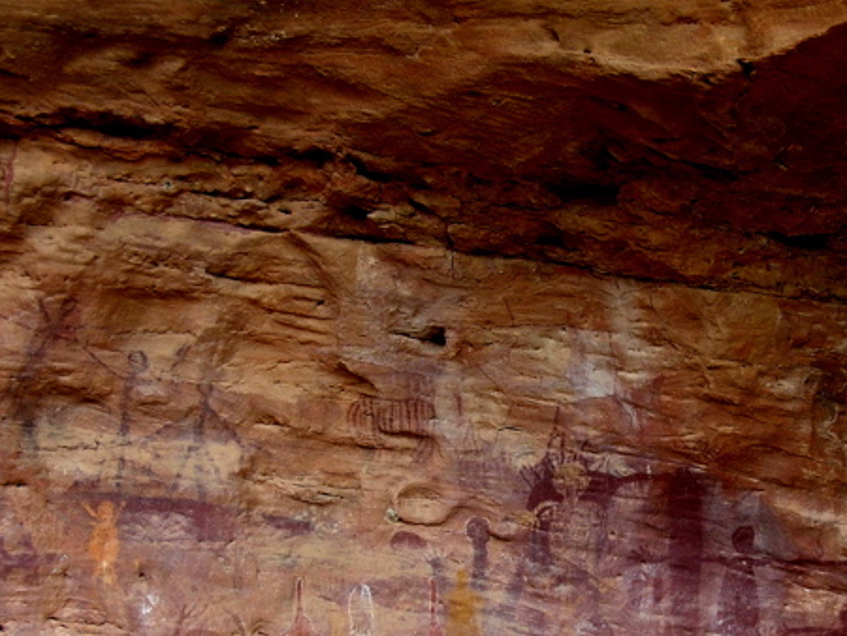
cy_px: 443
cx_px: 567
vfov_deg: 28.3
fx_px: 1249
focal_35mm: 51
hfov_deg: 37.1
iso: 50
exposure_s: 1/99.5
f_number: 2.7
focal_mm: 6
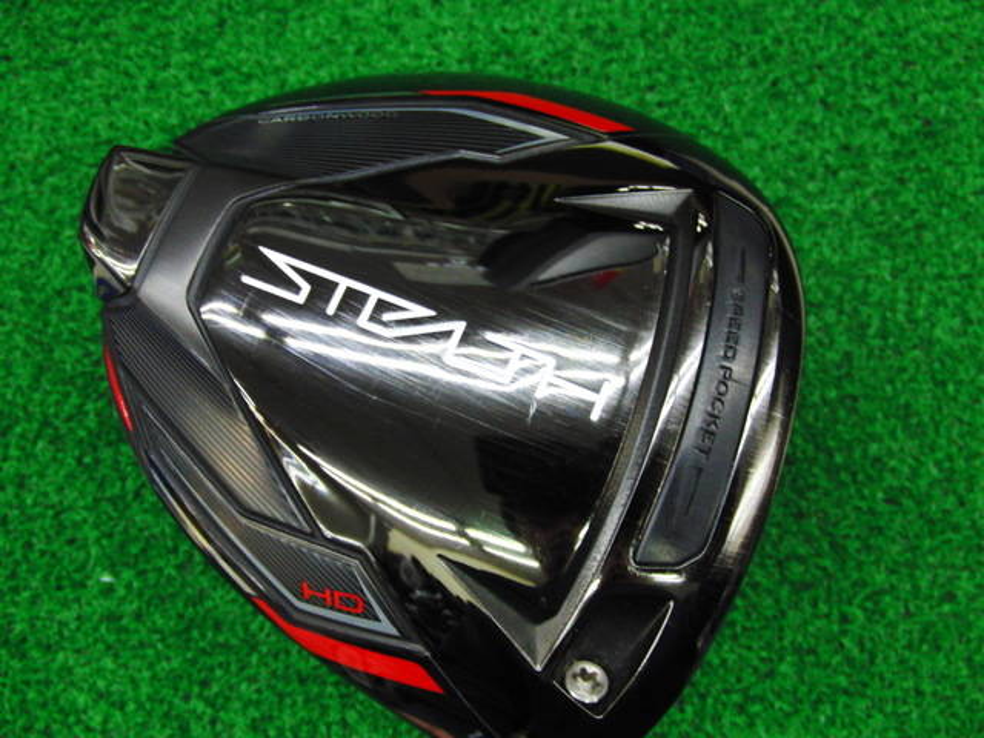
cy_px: 369
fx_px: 1052
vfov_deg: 38.7
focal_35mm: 37
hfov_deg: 50.1
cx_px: 492
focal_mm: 6.42
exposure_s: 1/50
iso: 400
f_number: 3.6
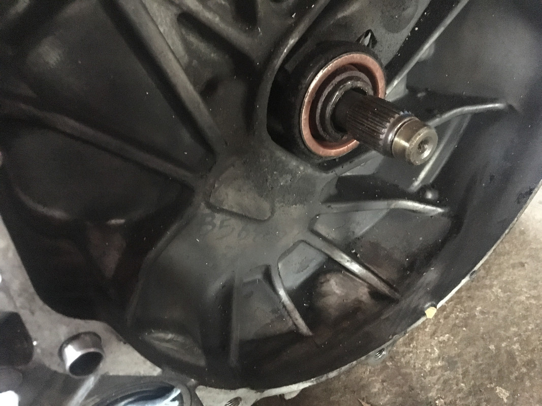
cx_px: 271
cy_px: 203
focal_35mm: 29
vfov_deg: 48.2
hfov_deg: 61.7
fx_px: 454
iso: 1600
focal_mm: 4.15
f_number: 2.2
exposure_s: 1/15
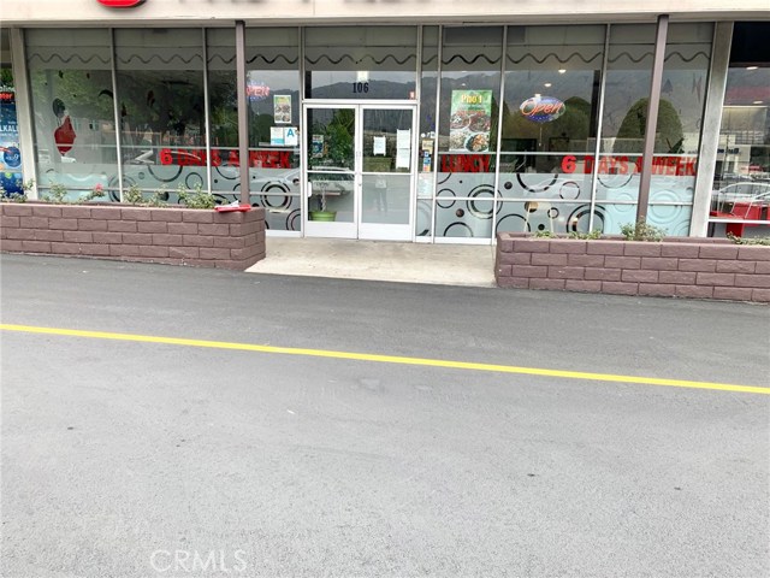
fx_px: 578
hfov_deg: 67.3
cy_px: 289
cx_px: 385
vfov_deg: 53.1
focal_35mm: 26
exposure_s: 1/316
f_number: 1.8
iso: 25
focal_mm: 4.25
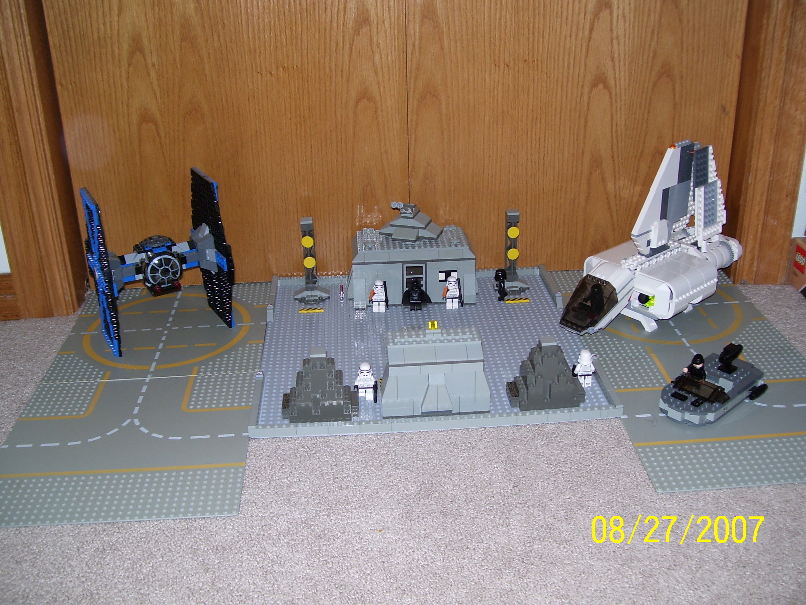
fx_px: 838
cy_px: 302
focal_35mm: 36
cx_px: 403
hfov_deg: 51.4
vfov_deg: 39.7
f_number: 2.7
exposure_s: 1/60
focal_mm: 6
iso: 80
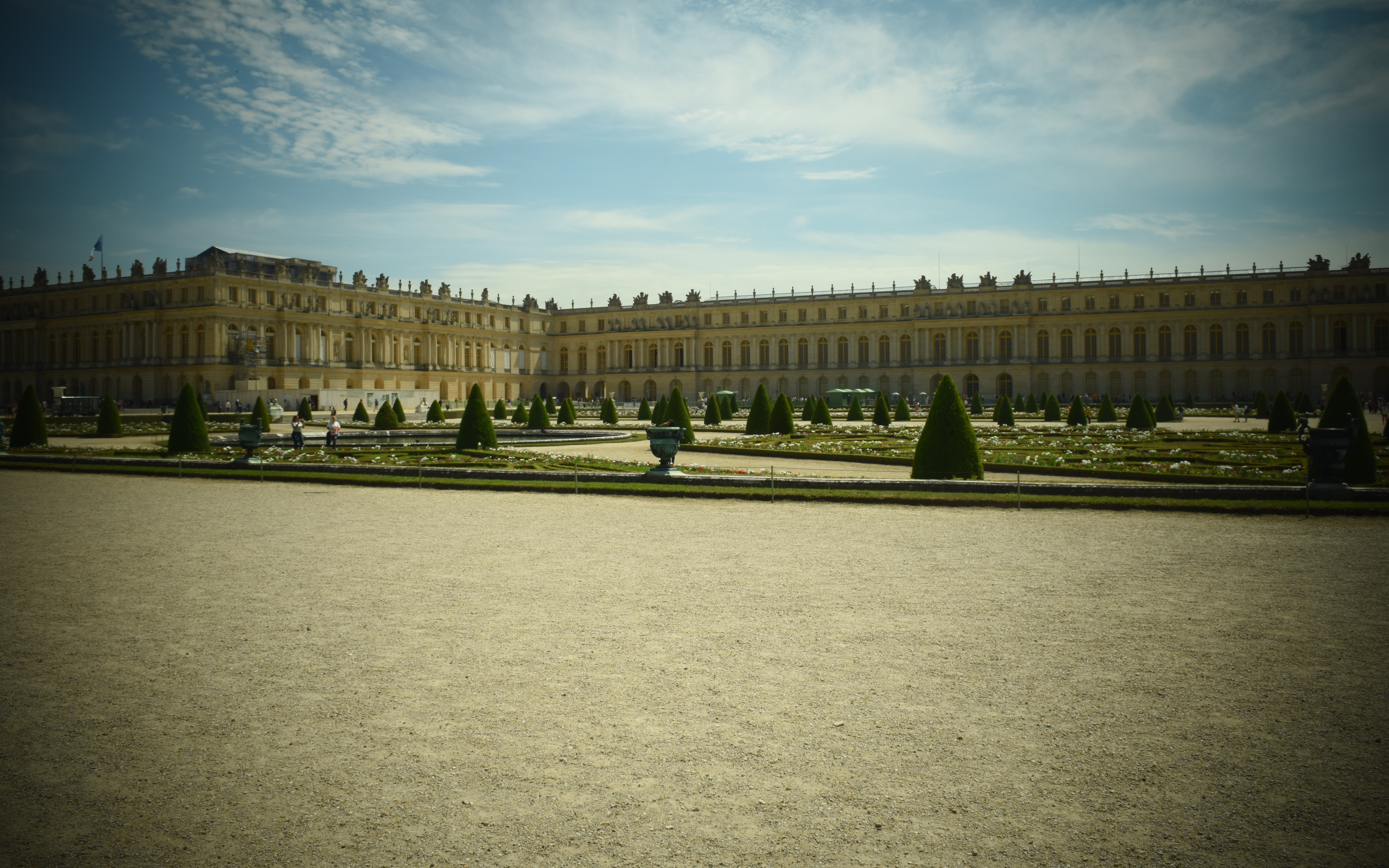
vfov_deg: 44.5
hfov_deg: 66.5
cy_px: 398
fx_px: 1060
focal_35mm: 28
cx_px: 691
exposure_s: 1/500
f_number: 10
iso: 200
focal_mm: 18
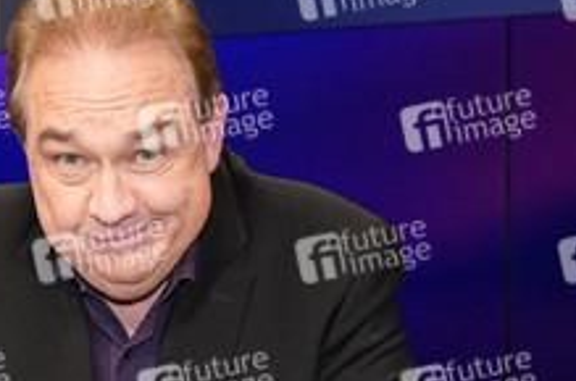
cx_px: 135
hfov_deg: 20.9
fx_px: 1549
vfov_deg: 13.9
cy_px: 318
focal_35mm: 97
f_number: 5.6
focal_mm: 47
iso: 2000
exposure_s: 1/125
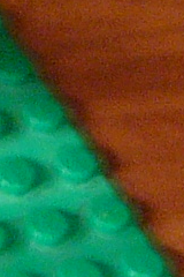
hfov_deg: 3.4
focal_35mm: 360
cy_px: 50
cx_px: -904
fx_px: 2760
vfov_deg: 5.7
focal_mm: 6
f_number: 2.8
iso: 100
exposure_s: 1/1.6
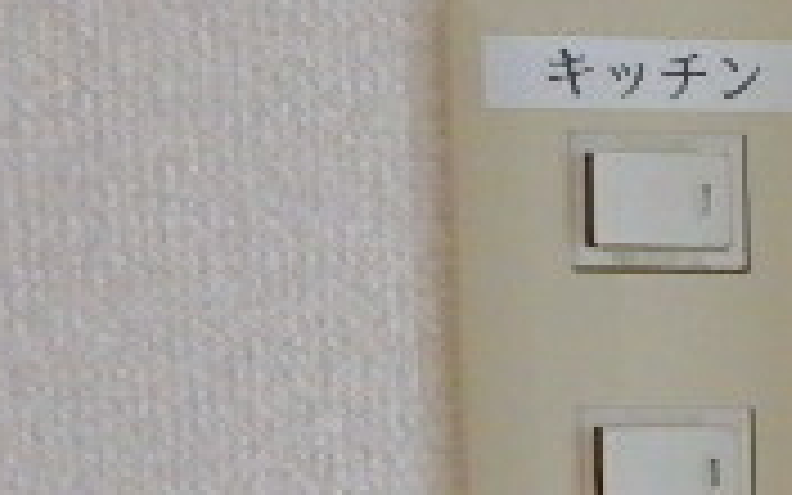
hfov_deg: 19.7
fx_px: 1748
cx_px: 1382
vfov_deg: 15.8
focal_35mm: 81
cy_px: 495
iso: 800
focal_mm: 3.7
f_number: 3.5
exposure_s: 1/25
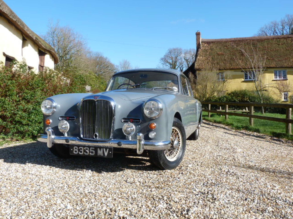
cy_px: 110
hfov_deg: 56.8
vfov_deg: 44.2
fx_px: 271
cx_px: 146
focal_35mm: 32
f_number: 5
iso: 80
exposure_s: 1/250
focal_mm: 5.8
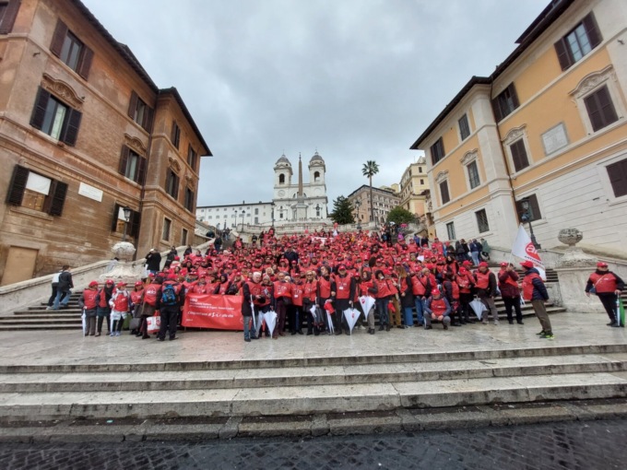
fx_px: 235
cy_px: 235
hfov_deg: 106.2
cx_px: 314
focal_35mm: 13
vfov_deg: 89.9
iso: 50
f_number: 2.2
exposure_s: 1/507
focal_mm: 1.74
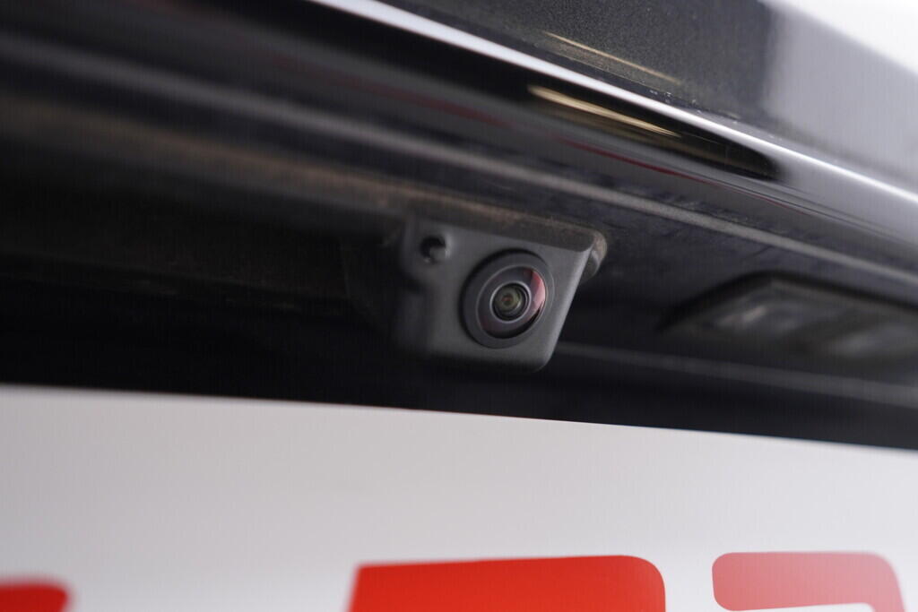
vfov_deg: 36.9
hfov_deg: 53.1
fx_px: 918
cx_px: 459
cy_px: 306
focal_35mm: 36
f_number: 2.8
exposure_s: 1/40
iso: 320
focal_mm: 24
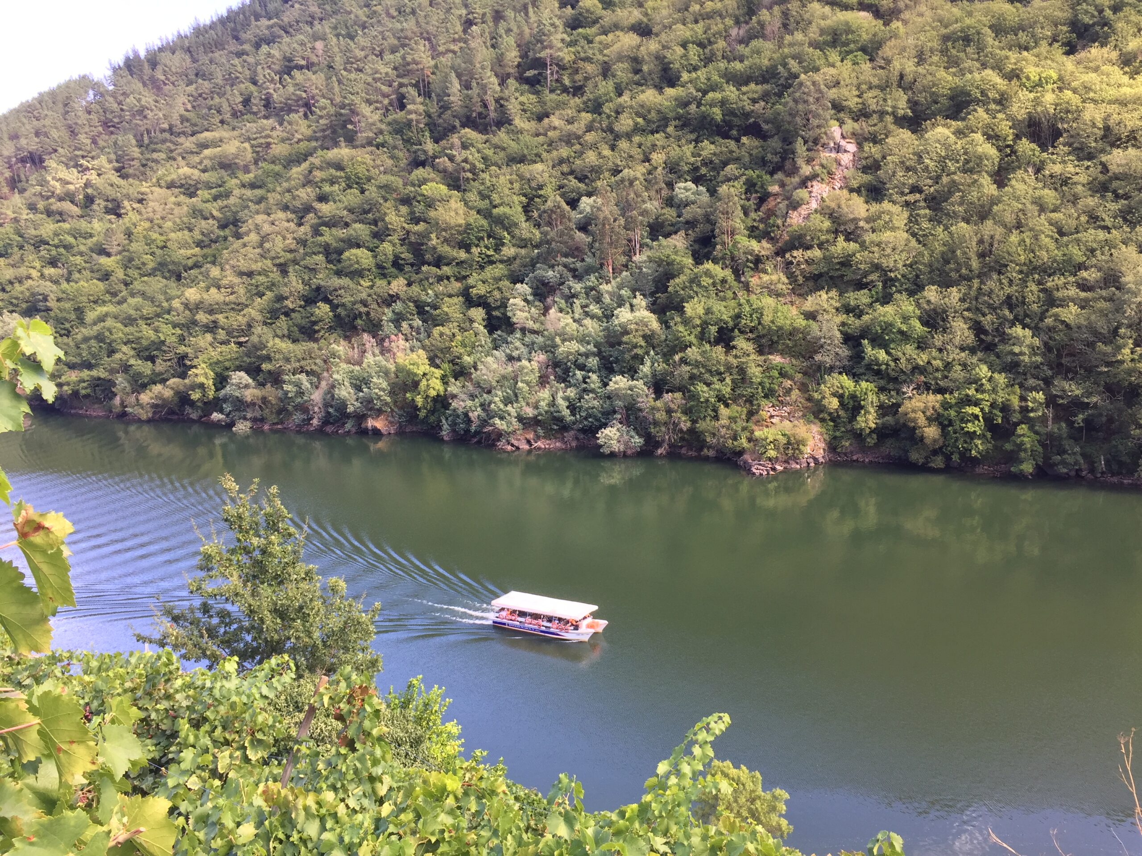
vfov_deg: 48.2
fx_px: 957
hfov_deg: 61.7
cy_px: 428
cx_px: 571
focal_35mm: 29
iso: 32
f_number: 2.2
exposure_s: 1/100
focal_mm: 4.15
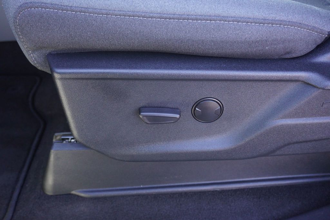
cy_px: 110
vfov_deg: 36.9
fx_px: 330
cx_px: 165
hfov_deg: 53.1
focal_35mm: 36
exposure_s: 1/160
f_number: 4.5
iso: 1250
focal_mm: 24
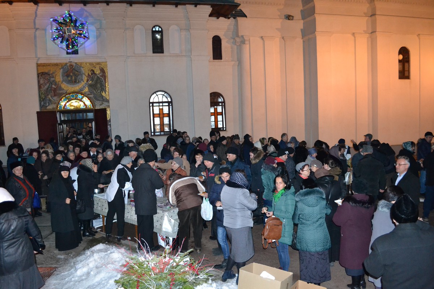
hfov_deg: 67.4
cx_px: 217
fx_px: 325
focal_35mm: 27
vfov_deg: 47.9
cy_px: 144
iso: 3200
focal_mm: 18
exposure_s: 1/60
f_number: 3.5
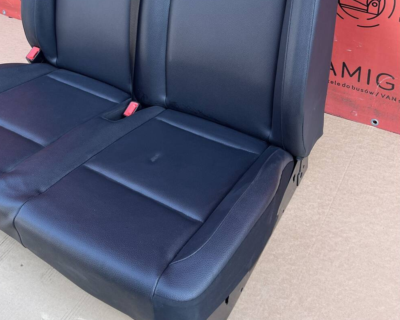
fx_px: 485
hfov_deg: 44.6
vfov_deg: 34.1
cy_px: 21
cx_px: 160
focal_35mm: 41
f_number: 1.6
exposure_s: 1/121
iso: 64
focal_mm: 5.1
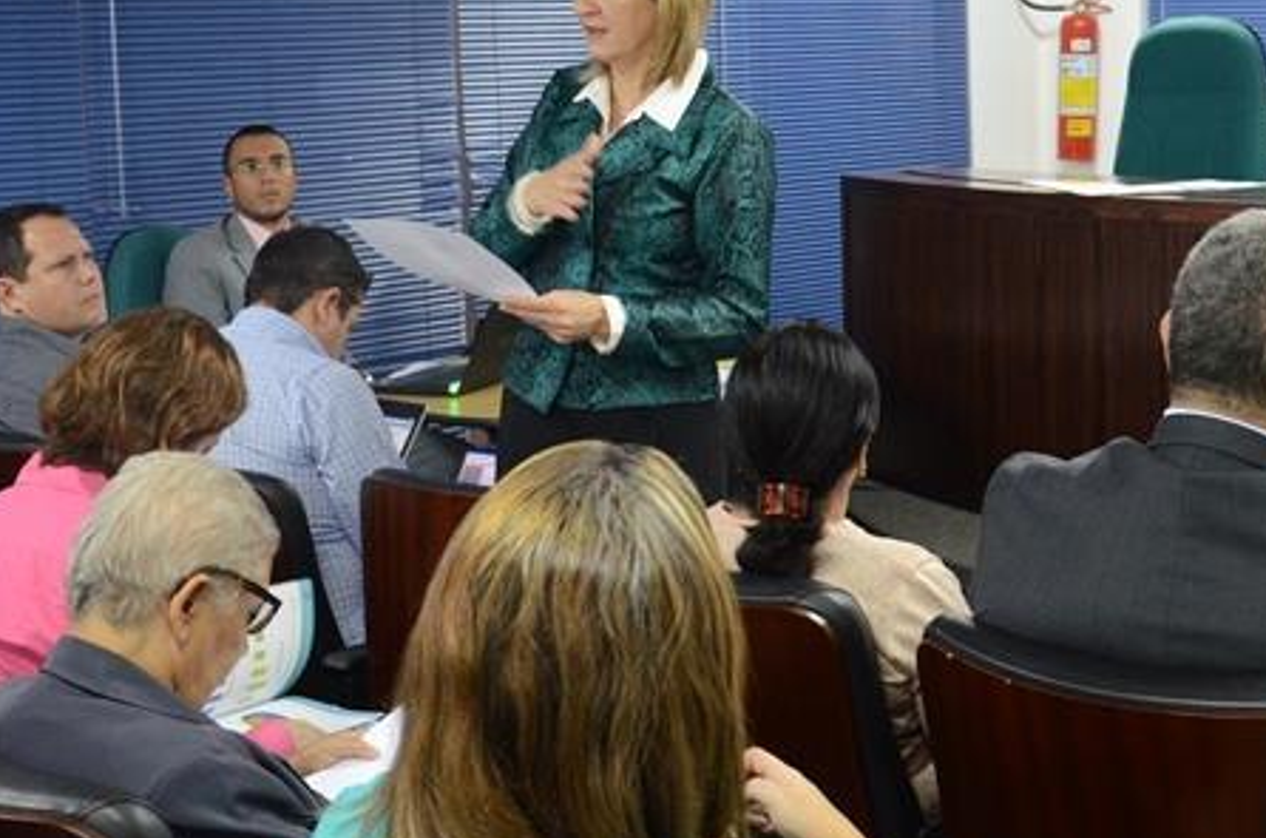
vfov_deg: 21.8
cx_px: 579
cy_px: 341
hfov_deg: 32.4
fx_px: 2175
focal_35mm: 62
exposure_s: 1/50
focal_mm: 18
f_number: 3.5
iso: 1600
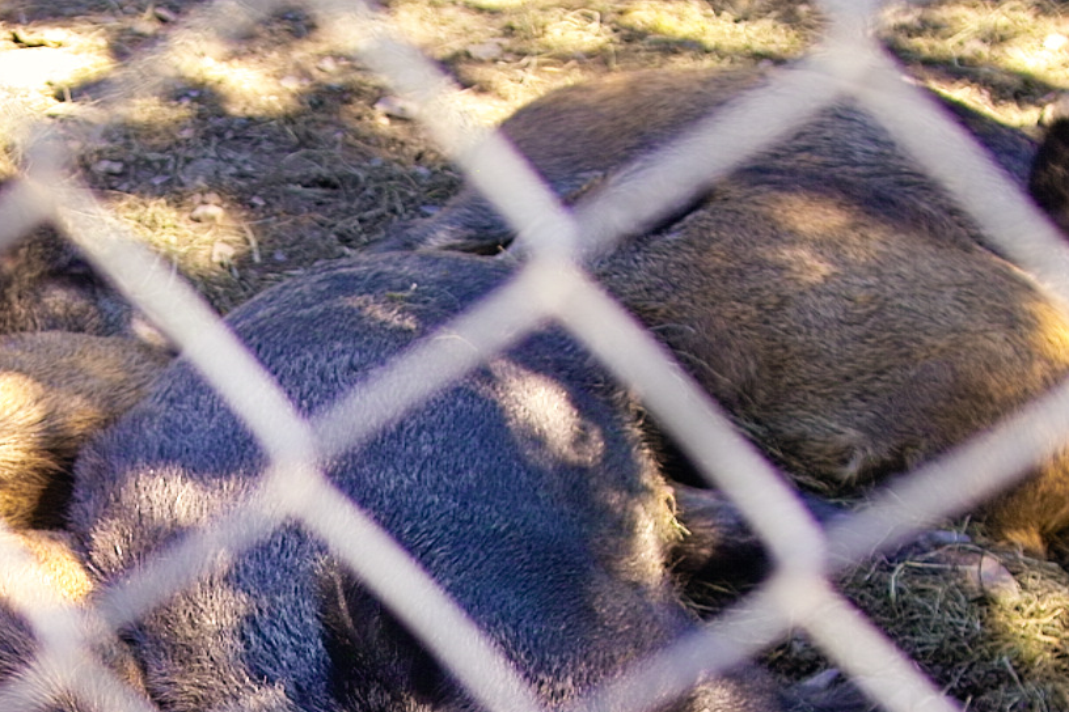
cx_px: 265
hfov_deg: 16.2
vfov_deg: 10.8
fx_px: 3741
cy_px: 658
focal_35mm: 126
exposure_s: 1/60
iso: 100
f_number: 4
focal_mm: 40
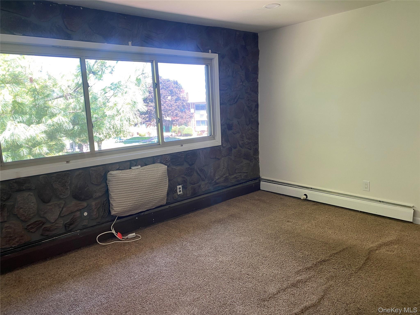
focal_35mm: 26
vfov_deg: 53.1
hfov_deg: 67.3
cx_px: 210
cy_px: 158
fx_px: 315
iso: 80
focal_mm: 4.25
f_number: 1.8
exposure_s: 1/60
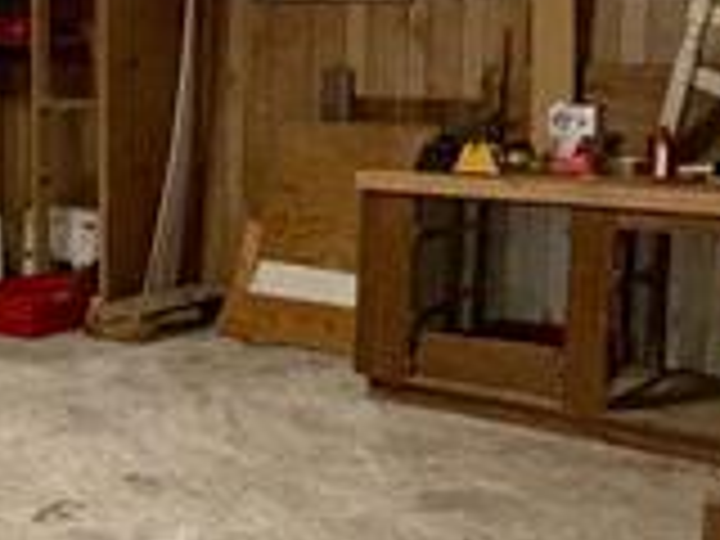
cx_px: 140
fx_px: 1165
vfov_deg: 26.0
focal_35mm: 56
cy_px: 198
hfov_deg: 33.3
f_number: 2.2
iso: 200
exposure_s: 1/40
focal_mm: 2.22
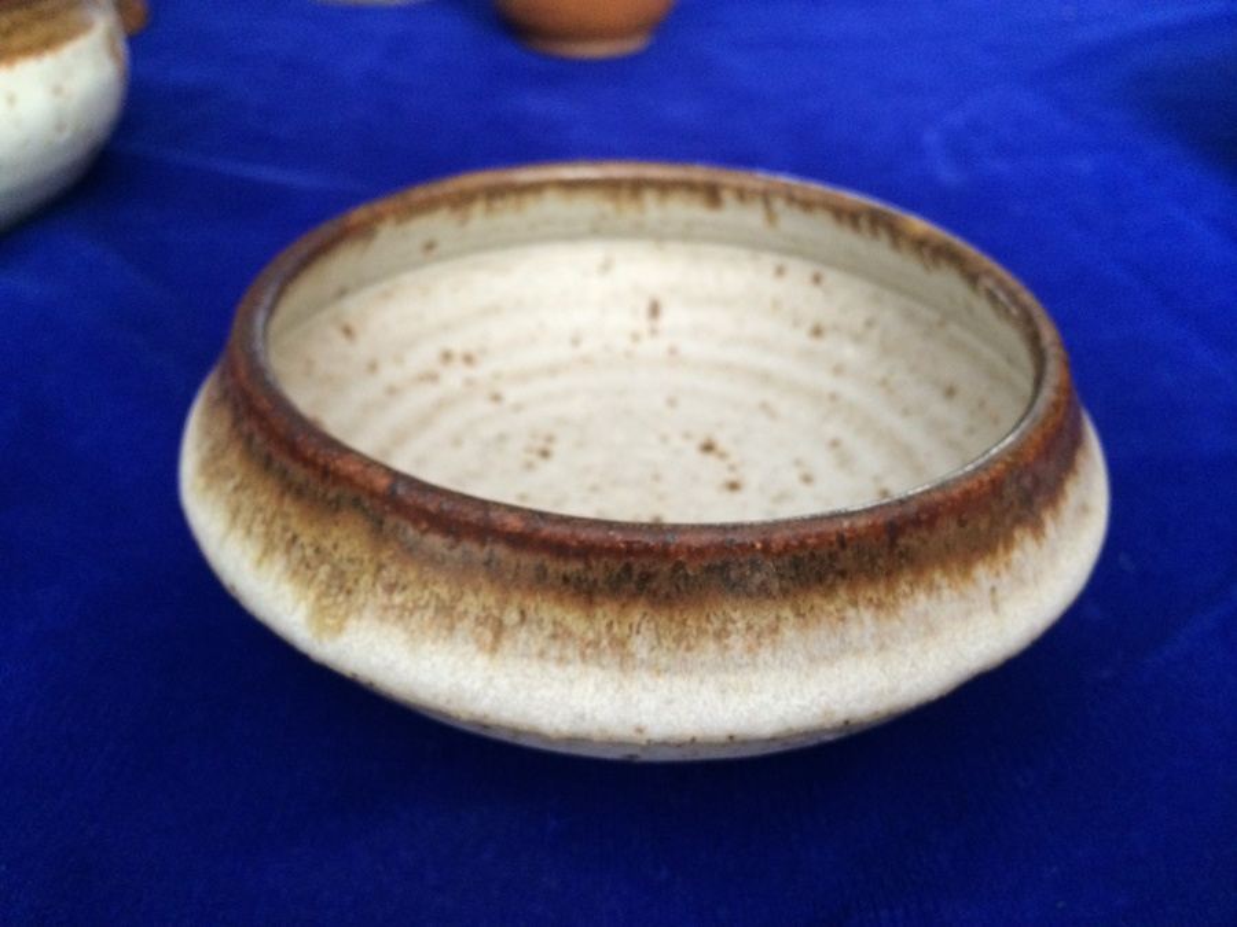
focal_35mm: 30
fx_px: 1072
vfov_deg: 46.8
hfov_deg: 60.0
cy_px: 464
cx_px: 618
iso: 320
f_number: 2.2
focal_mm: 4.12
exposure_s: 1/30
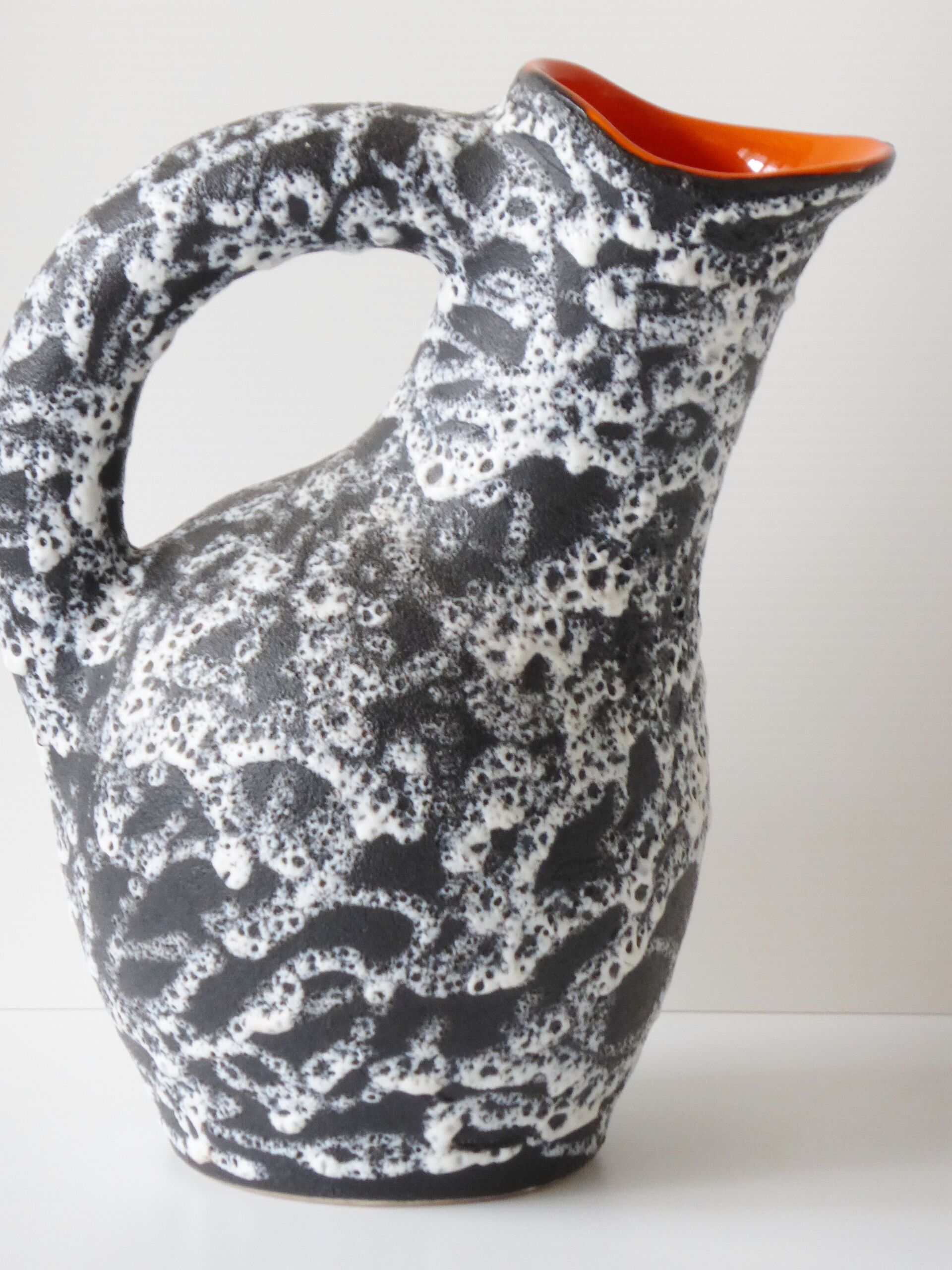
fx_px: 12614
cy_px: 635
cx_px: 476
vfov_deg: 5.8
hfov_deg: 4.3
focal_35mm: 344
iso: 400
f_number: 5.9
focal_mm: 55.7
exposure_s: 1/25
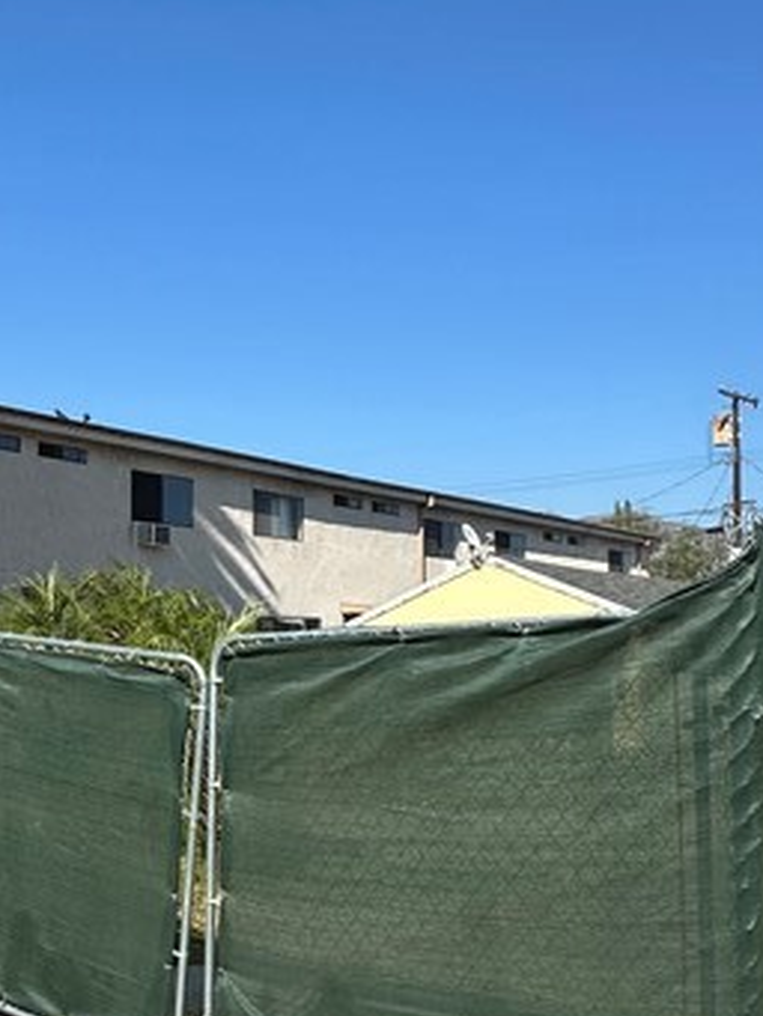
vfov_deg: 44.4
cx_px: 232
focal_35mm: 42
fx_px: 1234
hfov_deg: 33.9
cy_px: 632
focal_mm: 2.22
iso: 50
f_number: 2.2
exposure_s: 1/2353
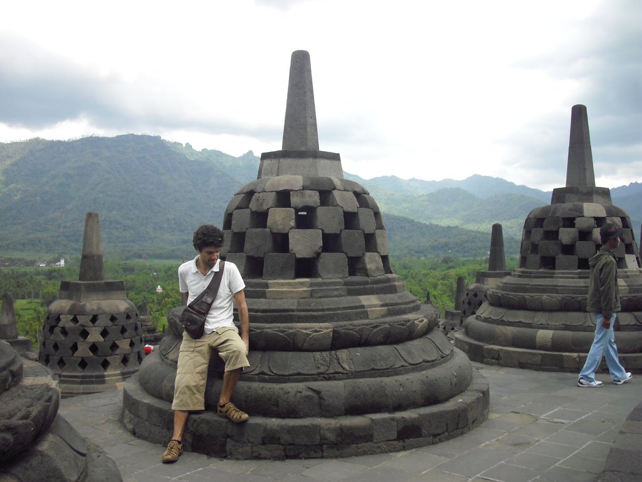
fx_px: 705
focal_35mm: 38
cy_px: 241
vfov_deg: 37.7
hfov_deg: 49.0
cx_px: 321
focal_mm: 6.2
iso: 100
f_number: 8
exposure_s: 1/80
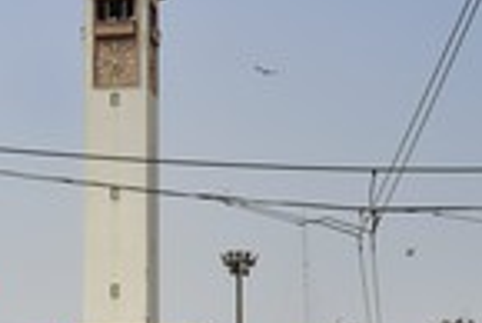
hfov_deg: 14.1
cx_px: 136
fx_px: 1943
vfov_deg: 9.4
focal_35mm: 145
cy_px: 300
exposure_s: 1/160
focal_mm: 50
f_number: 20
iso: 200
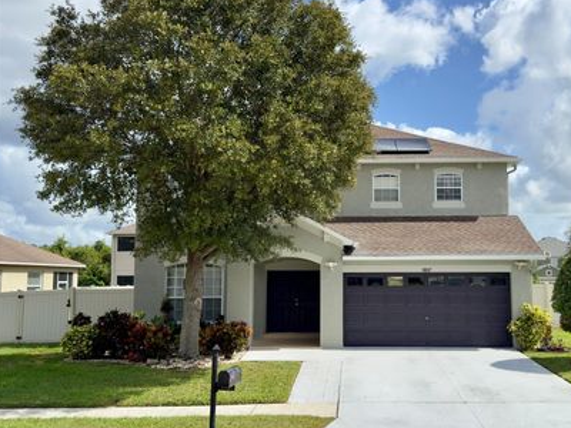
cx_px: 348
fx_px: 660
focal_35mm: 40
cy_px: 218
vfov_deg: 36.0
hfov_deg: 46.5
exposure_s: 1/7937
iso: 100
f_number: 1.78
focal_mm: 6.76
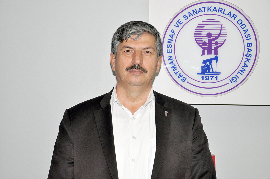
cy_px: 90
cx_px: 135
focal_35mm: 63
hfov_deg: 31.9
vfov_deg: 21.5
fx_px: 472
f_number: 4.8
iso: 800
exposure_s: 1/60
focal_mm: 42
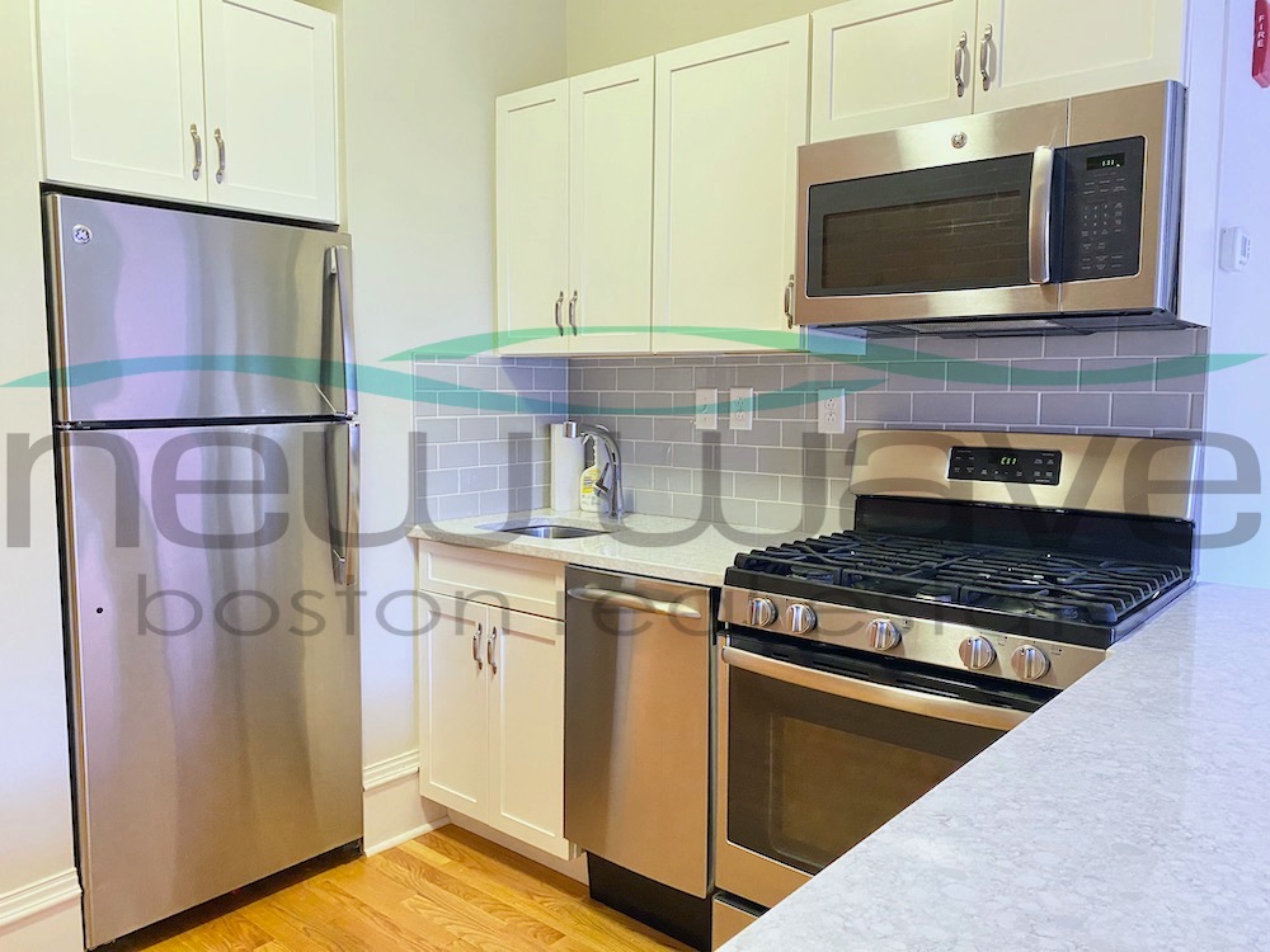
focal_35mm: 26
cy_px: 476
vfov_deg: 53.1
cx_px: 635
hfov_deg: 67.3
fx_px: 954
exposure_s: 1/40
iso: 500
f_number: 1.8
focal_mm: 4.25
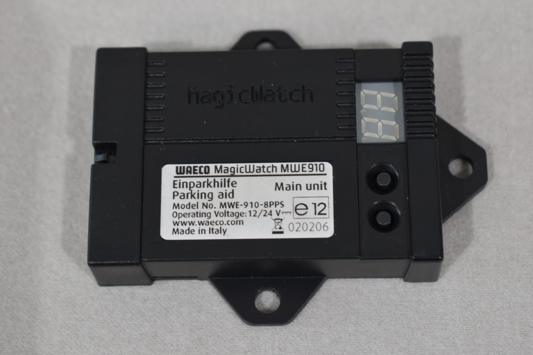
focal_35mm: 82
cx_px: 266
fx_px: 1221
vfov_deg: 16.6
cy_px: 178
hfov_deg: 24.6
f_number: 5.6
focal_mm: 55
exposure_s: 1/60
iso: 400
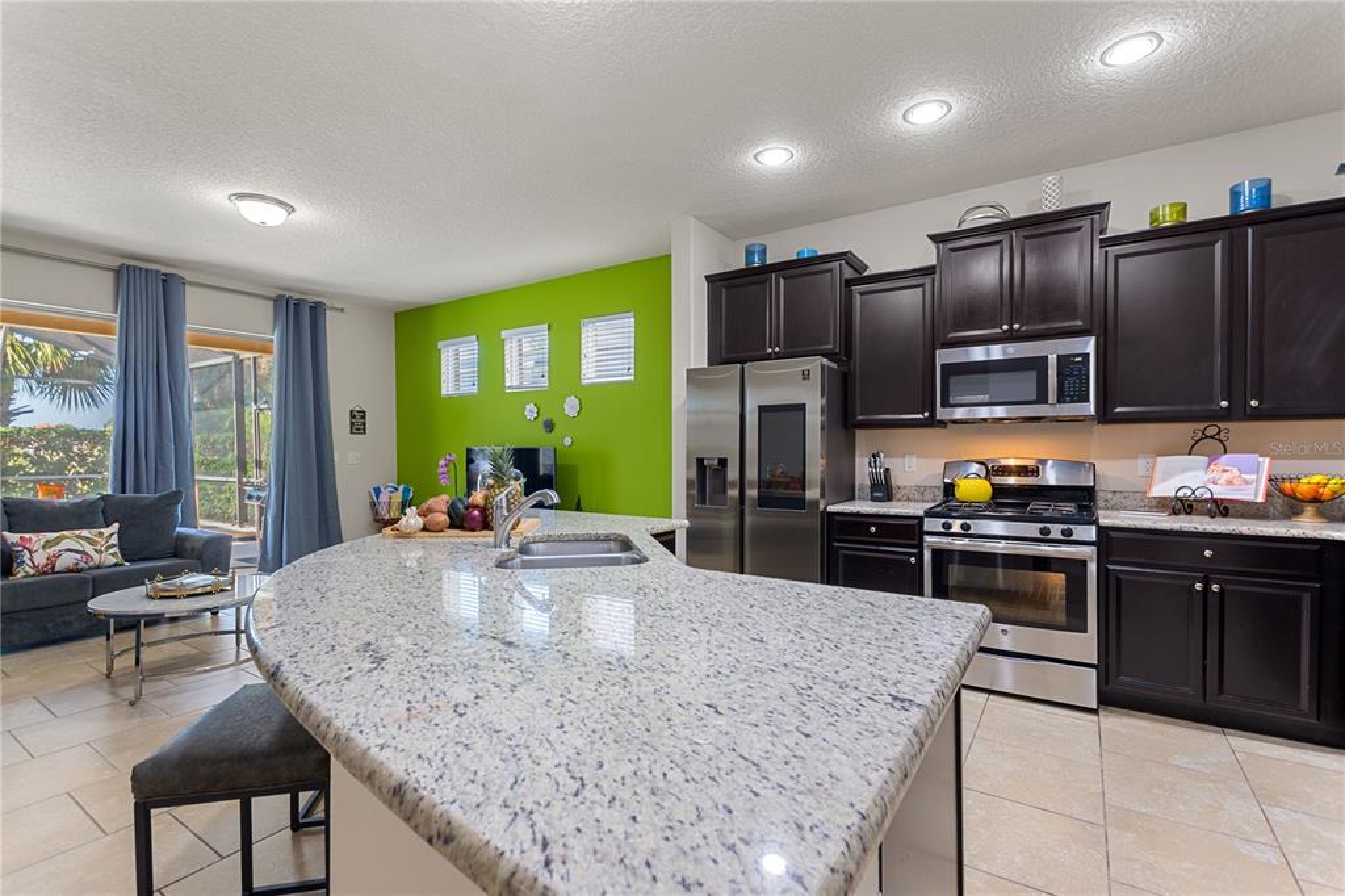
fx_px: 560
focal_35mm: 15
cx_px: 672
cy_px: 448
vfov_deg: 77.3
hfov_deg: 100.4
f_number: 4.5
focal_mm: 10
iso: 400
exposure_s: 1/8
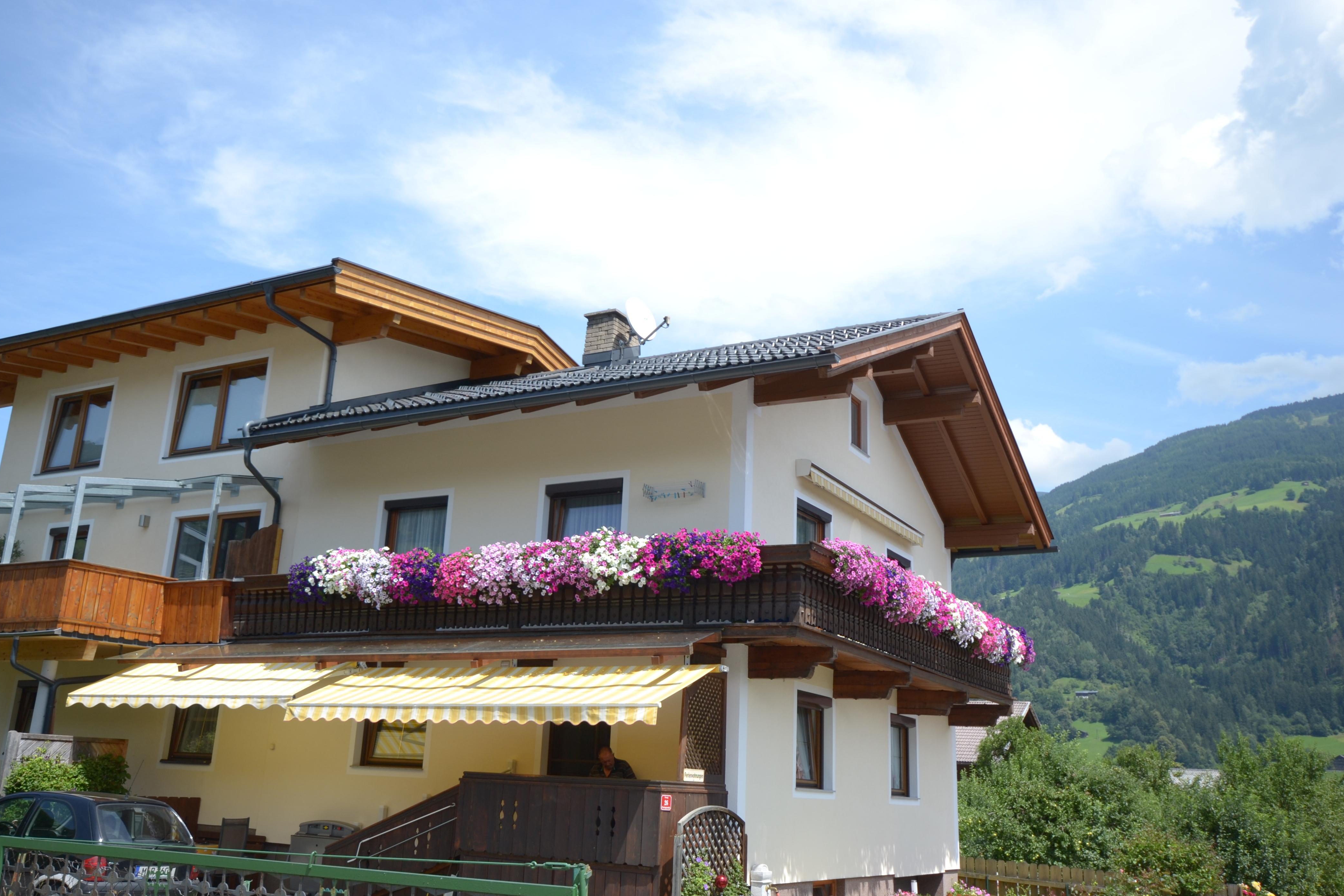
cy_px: 405
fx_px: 1232
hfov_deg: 57.1
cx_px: 612
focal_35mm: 33
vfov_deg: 39.9
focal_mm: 20
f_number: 7.1
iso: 100
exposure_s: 1/200
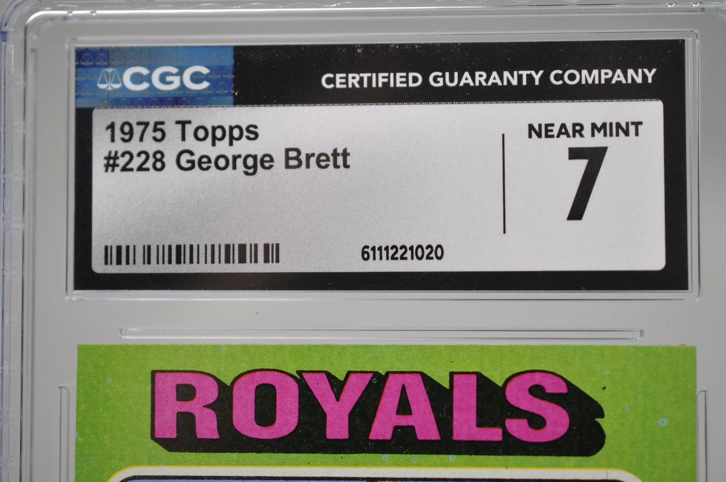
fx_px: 1208
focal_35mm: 60
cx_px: 363
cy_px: 241
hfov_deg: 33.4
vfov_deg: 22.6
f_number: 3.5
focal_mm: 40
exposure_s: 1/50
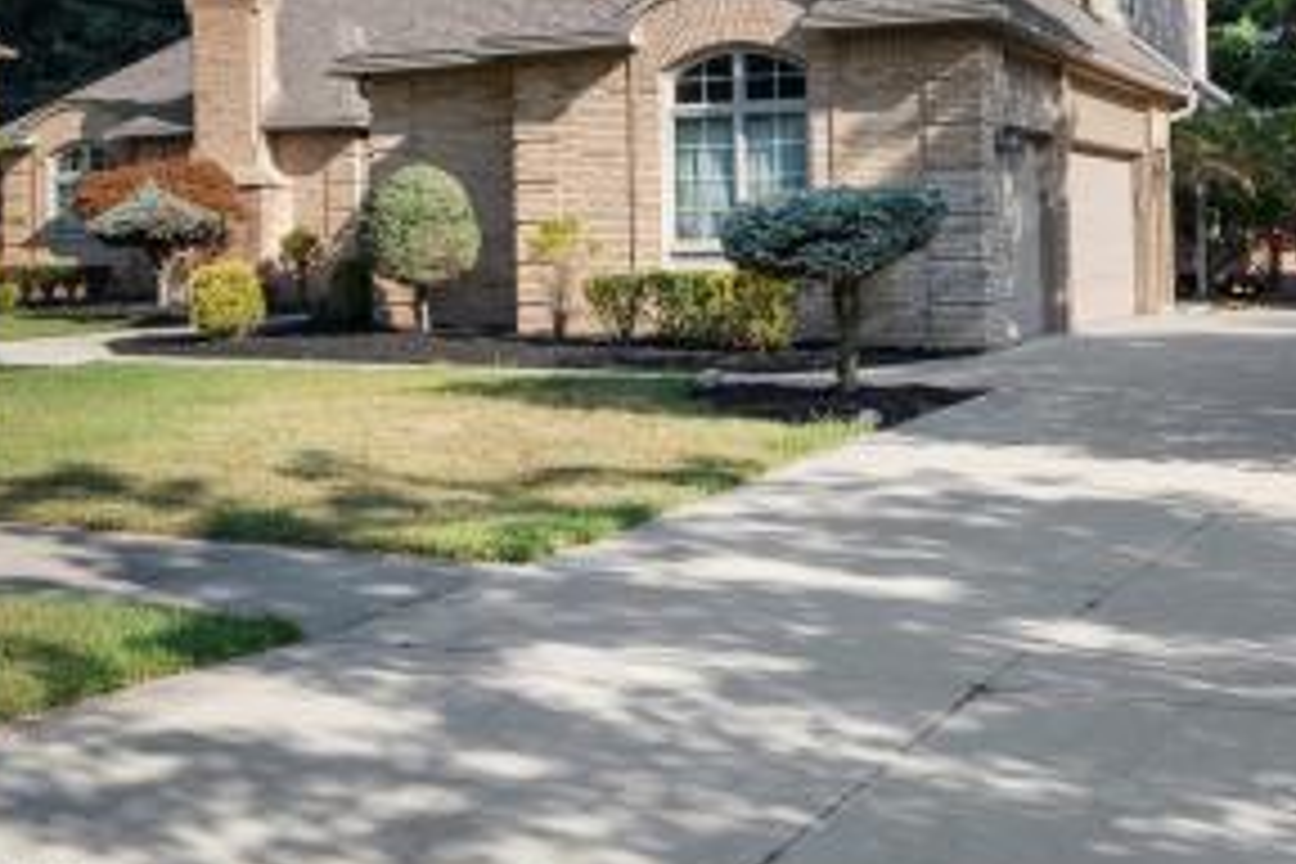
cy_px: 234
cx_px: 594
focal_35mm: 50
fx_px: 1800
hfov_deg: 39.6
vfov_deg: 26.7
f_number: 8
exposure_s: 1/30
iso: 100
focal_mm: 32
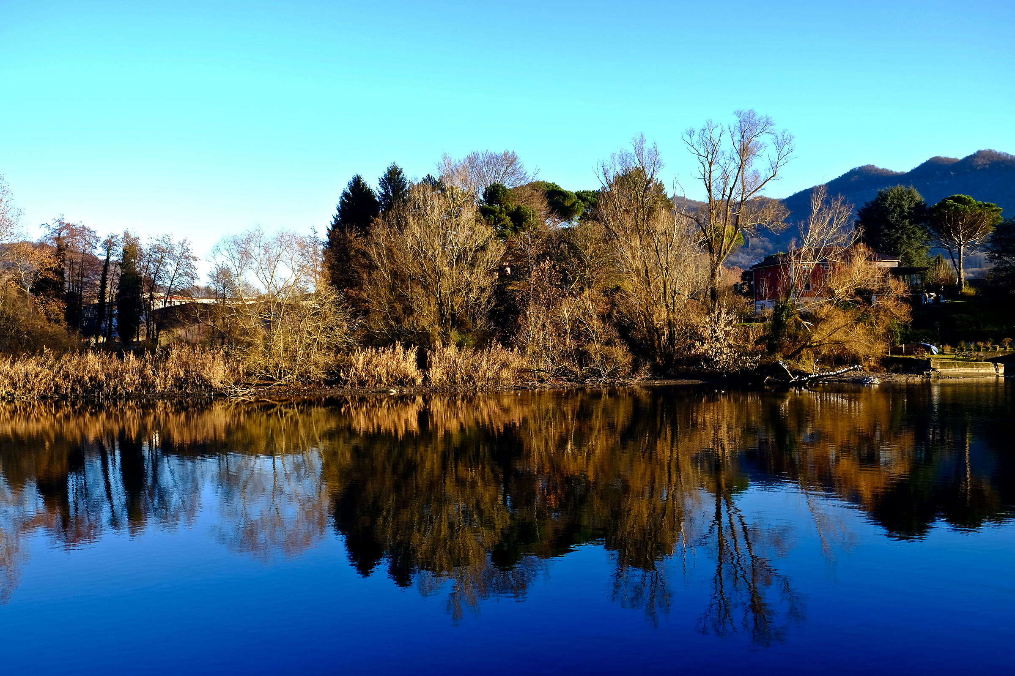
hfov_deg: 58.7
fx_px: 902
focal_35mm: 32
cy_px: 338
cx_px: 508
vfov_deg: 41.1
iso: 100
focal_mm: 21.4
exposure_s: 1/140
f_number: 4.5
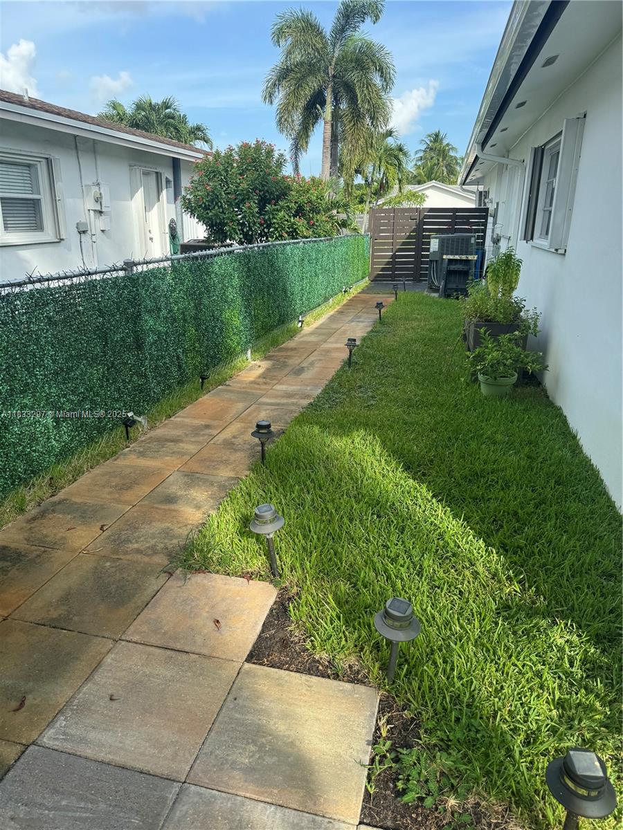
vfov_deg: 71.6
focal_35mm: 24
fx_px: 576
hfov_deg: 56.8
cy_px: 415
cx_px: 312
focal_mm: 6.76
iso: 80
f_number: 1.78
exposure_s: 1/1311
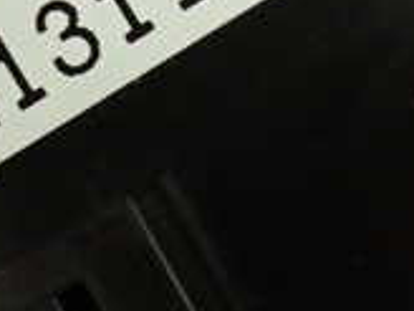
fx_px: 4365
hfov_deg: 5.4
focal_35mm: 365
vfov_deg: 4.1
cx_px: 76
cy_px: -91
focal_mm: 18
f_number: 4.9
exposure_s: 1/125
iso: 1000
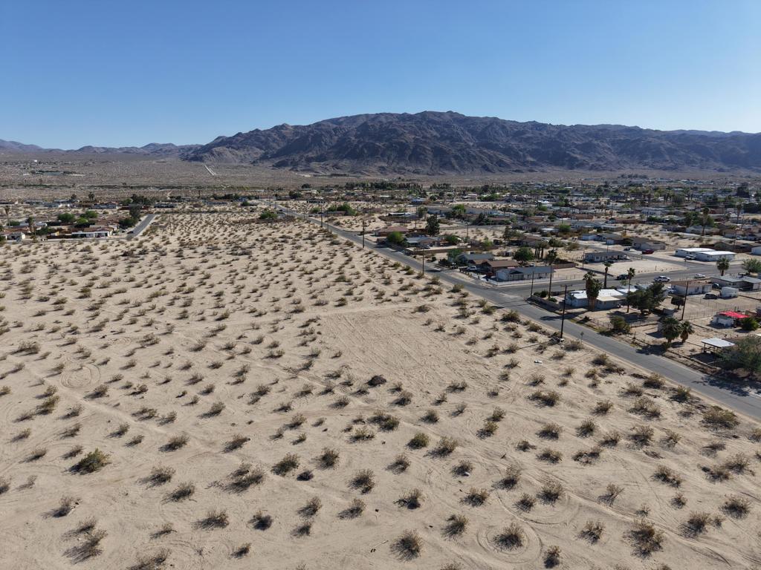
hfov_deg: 71.6
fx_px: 528
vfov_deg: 56.8
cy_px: 285
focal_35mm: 24
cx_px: 380
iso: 110
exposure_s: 1/4000
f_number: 1.8
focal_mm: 8.67
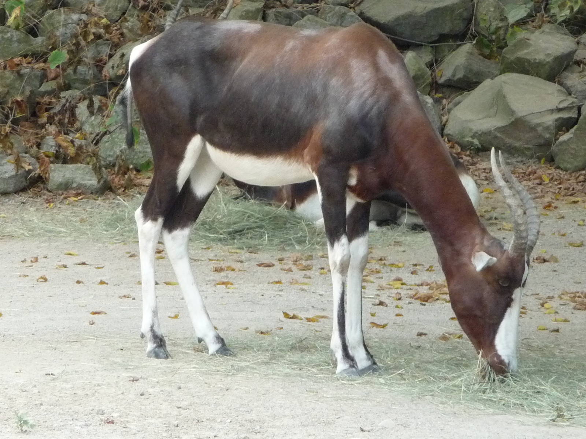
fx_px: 7990
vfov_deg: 3.2
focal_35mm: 472
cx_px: 293
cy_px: 220
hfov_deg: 4.2
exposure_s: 1/250
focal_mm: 47
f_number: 4.9
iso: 400
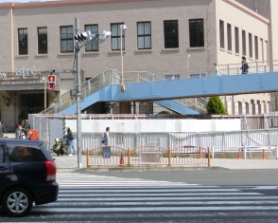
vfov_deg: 18.5
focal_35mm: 83
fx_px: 683
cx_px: 16
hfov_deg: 22.3
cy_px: 92
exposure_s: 1/500
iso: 80
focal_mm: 6.9
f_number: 4.1
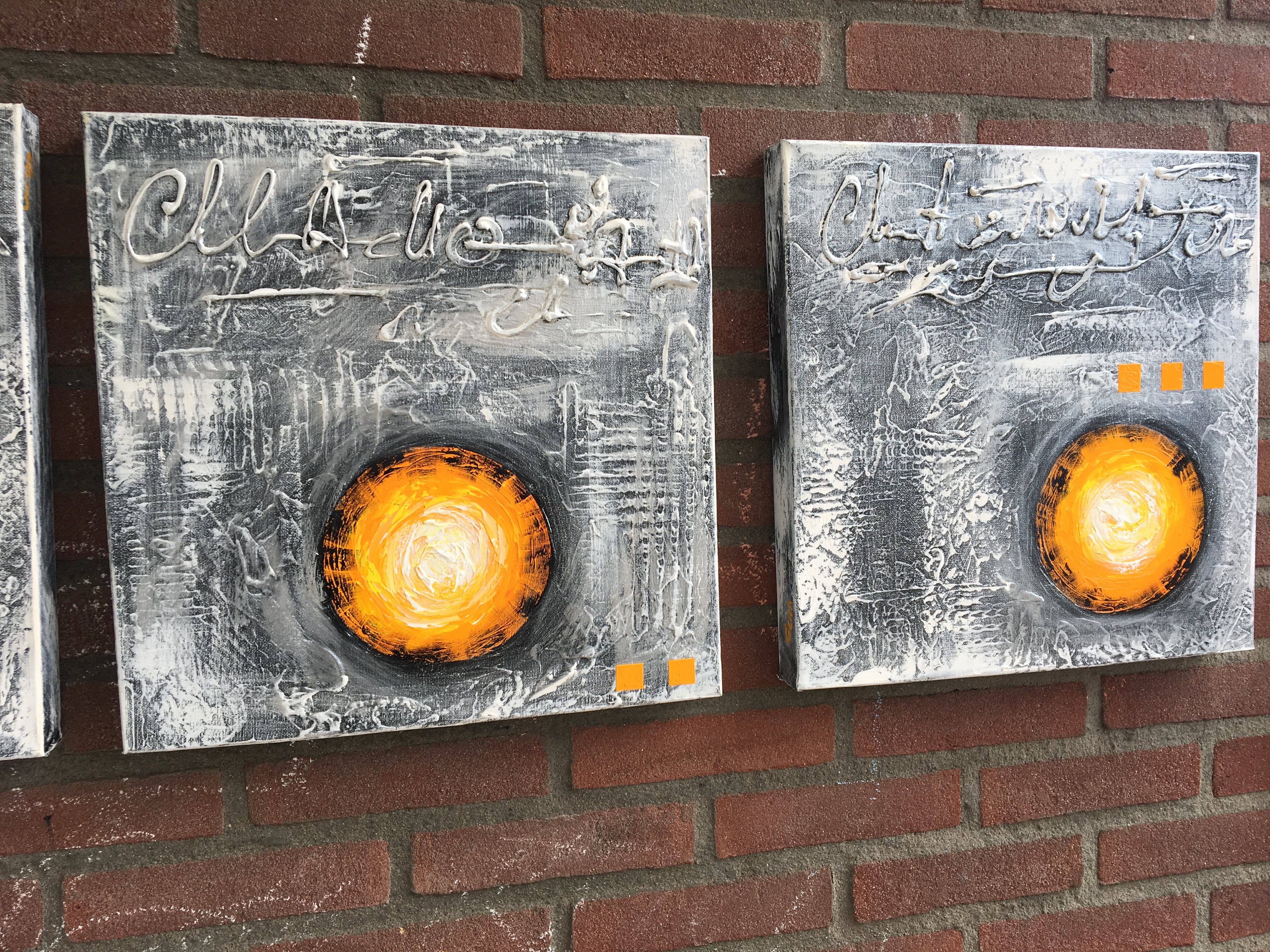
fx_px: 1064
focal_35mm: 29
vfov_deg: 48.2
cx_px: 635
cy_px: 476
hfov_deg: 61.7
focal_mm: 4.15
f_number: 2.2
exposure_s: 1/217
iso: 25
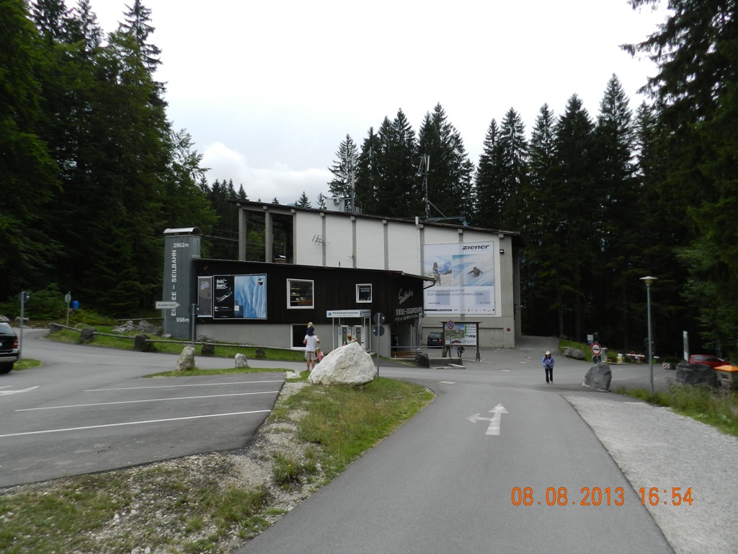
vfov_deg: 58.9
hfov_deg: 73.9
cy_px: 277
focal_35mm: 23
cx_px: 369
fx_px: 490
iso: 160
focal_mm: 4
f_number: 3.4
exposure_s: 1/800
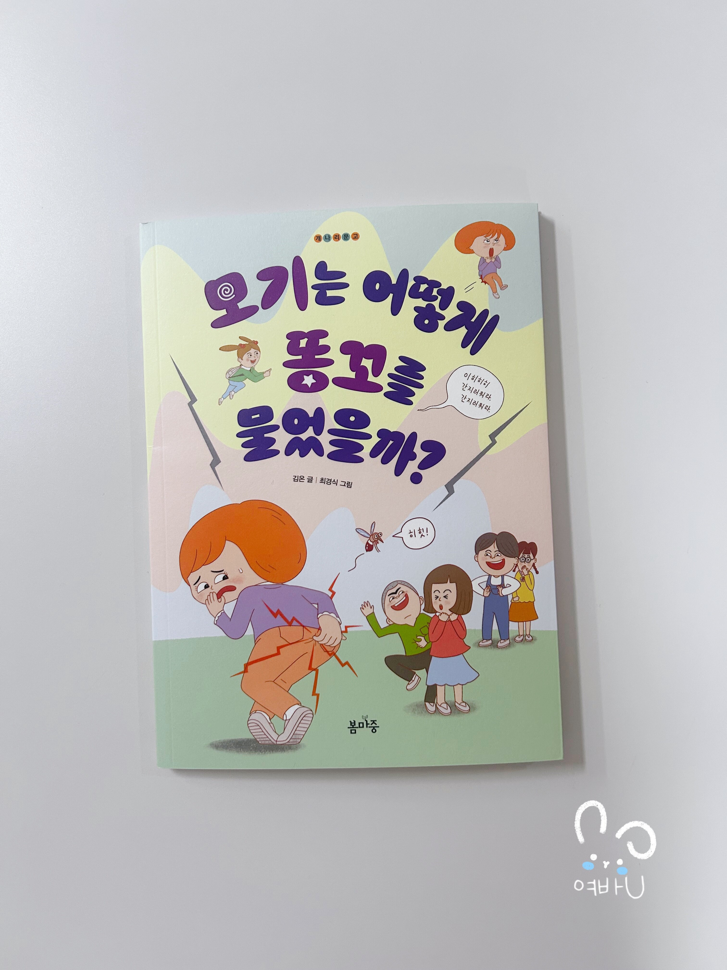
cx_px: 364
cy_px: 485
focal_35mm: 26
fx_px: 728
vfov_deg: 67.3
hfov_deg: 53.1
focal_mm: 5.7
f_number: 1.5
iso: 100
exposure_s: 1/120
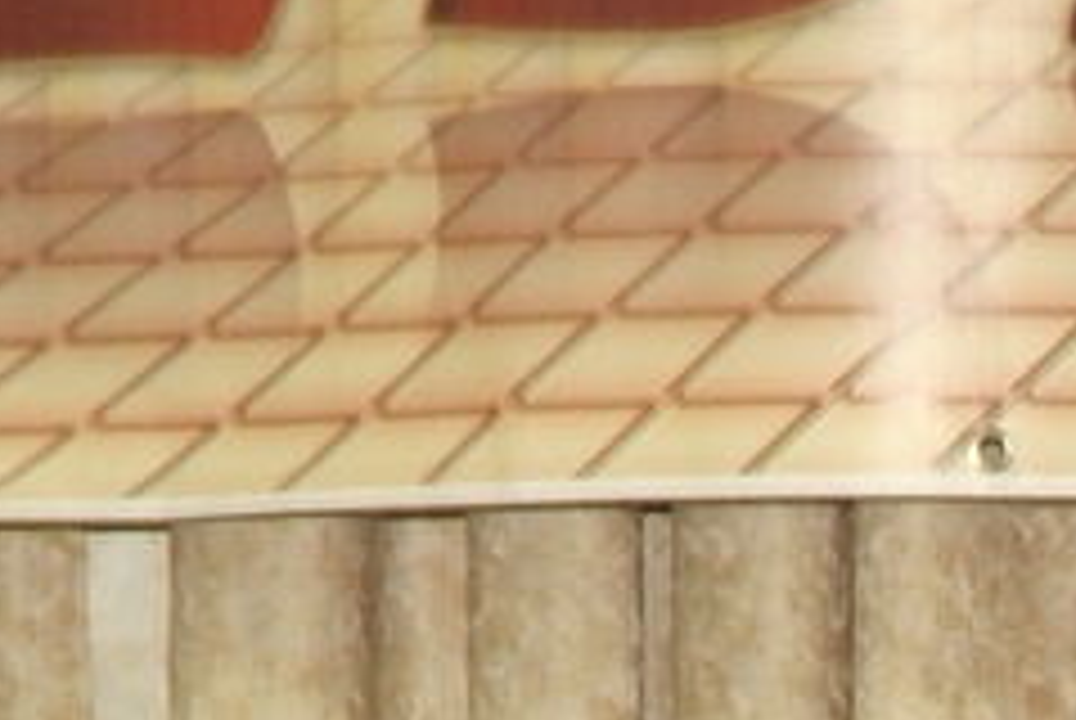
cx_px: 2467
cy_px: 2077
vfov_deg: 2.2
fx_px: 18374
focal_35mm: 614
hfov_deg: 3.3
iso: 800
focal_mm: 70
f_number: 5.6
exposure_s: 1/60
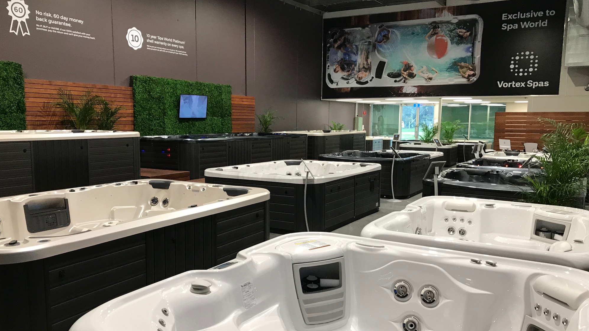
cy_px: 190
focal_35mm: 31
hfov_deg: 62.6
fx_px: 484
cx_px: 294
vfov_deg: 37.7
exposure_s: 1/25
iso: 40
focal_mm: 3.99
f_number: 1.8
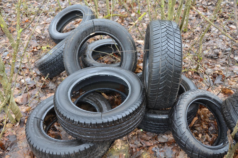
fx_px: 218
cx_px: 119
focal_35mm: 33
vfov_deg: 39.8
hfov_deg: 57.3
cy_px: 79
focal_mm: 22
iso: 560
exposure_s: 1/60
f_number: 4
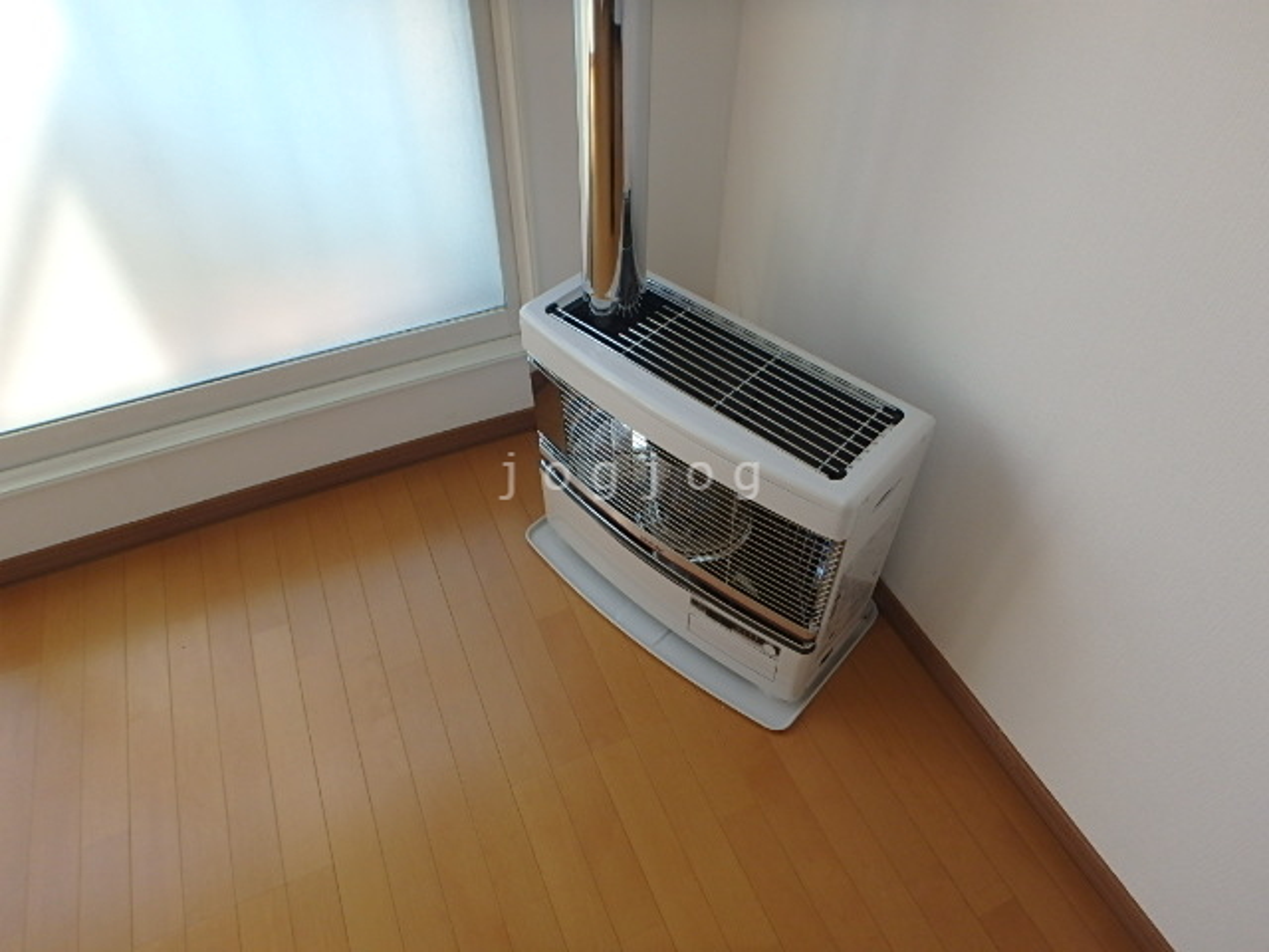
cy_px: 476
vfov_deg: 63.4
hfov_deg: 79.0
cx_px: 634
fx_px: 770
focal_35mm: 21
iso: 125
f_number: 3.5
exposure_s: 1/100
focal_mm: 3.7
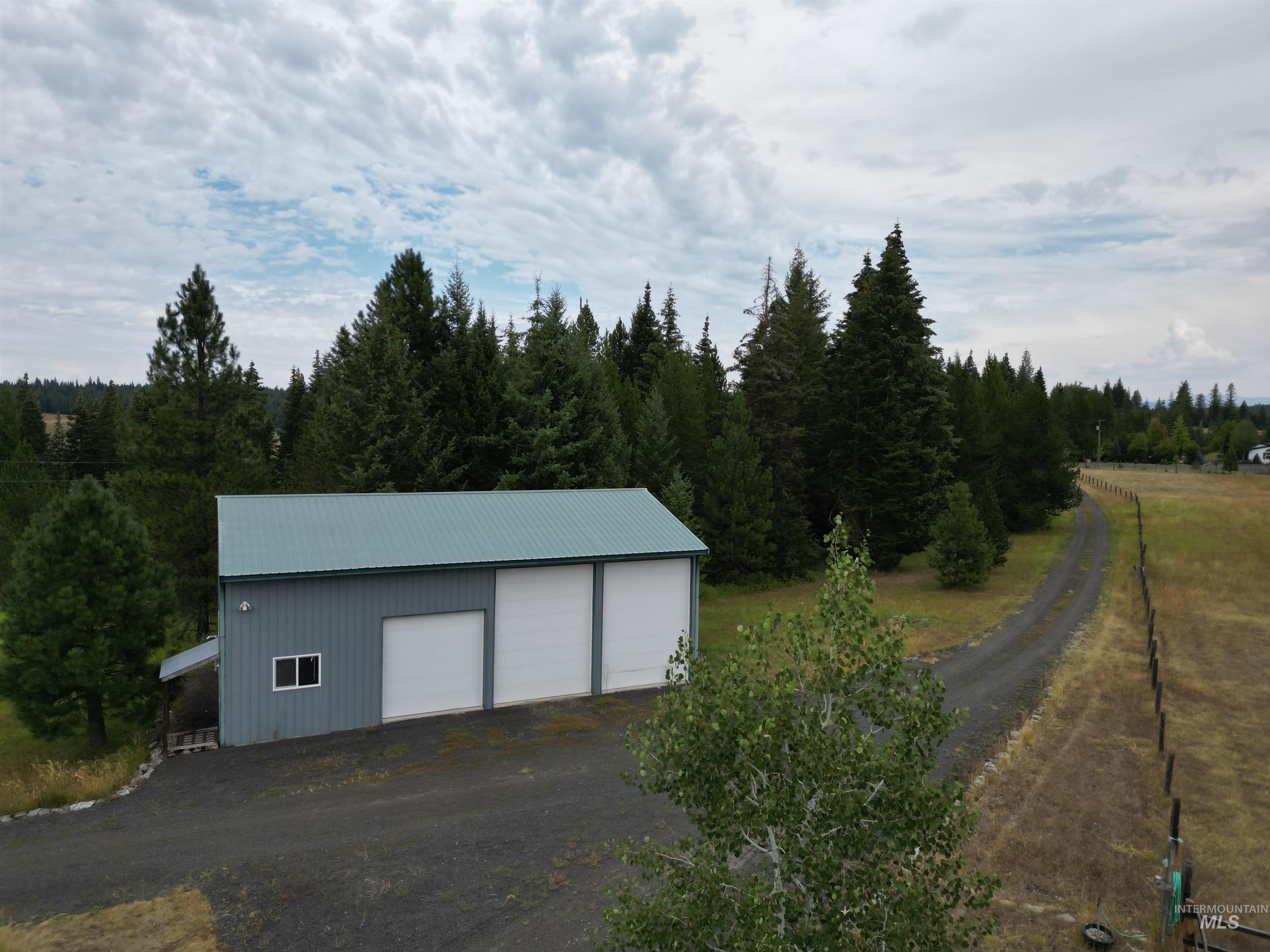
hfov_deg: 71.6
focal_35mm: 24
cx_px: 635
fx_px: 881
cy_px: 476
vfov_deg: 56.8
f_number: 1.7
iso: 100
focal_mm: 6.72
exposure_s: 1/2500
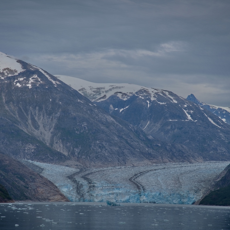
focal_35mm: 154
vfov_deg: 11.3
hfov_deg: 11.3
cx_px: 106
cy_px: 115
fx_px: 1158
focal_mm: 120
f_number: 9
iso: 100
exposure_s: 1/320
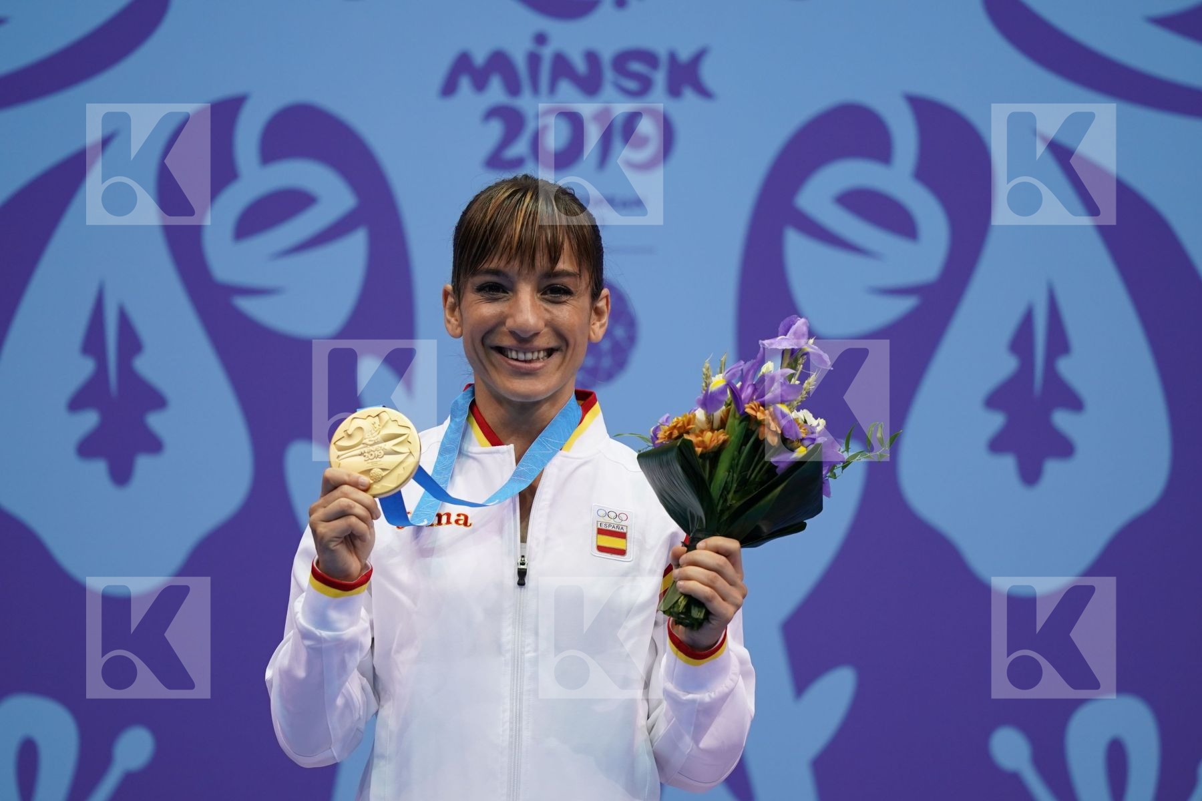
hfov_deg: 3.4
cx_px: 601
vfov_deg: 2.3
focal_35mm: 600
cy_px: 400
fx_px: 20032
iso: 400
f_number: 2.8
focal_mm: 400
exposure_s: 1/500
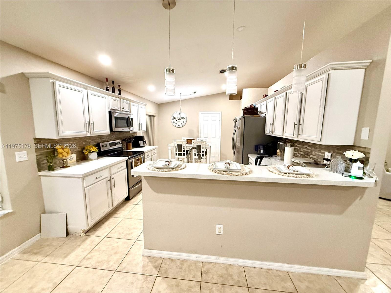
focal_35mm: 14
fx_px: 158
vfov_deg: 85.7
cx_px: 196
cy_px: 146
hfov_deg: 102.1
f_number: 2.2
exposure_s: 1/60
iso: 400
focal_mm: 2.22
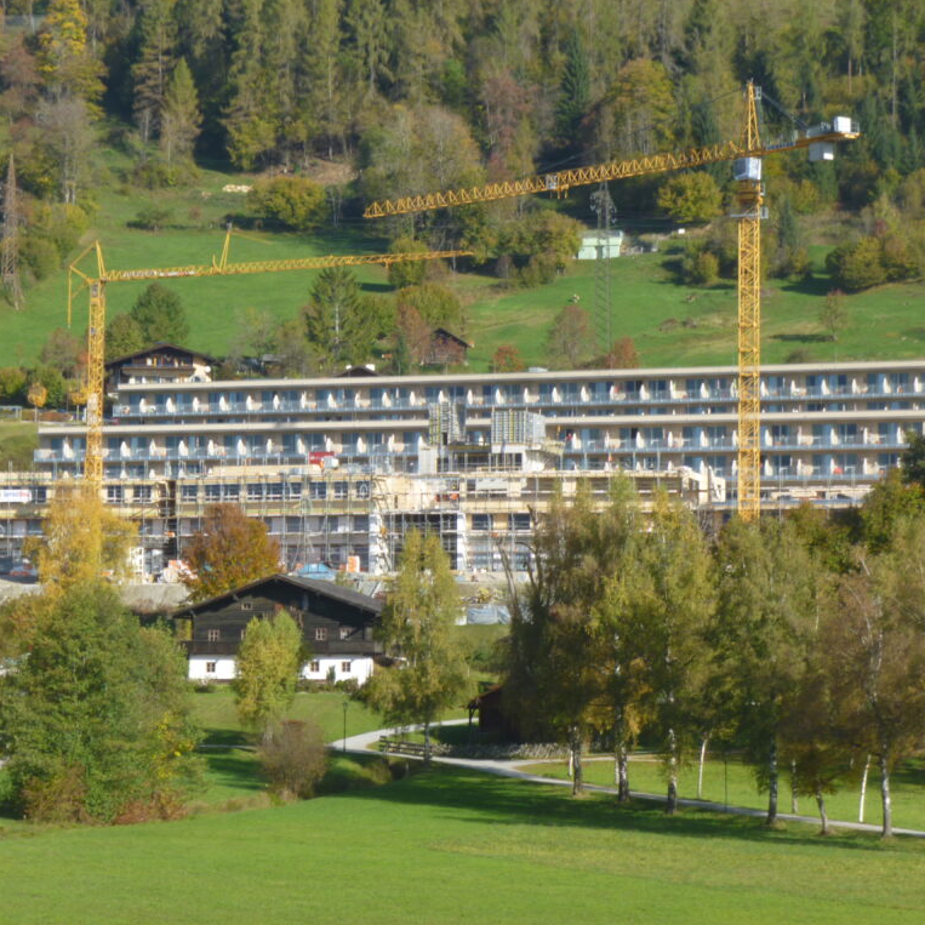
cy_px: 461
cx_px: 421
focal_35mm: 127
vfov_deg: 13.7
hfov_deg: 13.7
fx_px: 3839
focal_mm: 19.1
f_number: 5.4
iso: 100
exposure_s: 1/200
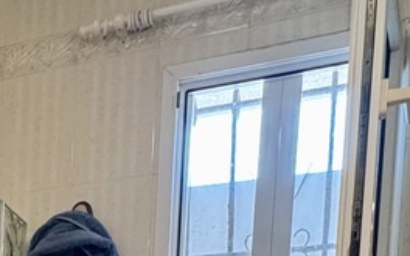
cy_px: 514
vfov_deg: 14.8
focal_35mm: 72
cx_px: -84
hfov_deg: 25.6
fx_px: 805
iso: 200
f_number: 2.2
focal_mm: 2.22
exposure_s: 1/50
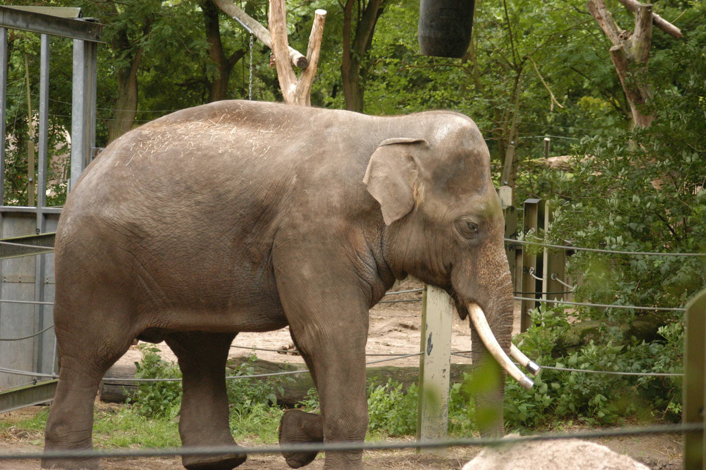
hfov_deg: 13.7
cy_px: 235
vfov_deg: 9.1
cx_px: 353
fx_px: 2939
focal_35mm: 150
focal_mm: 100
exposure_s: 1/320
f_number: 4.5
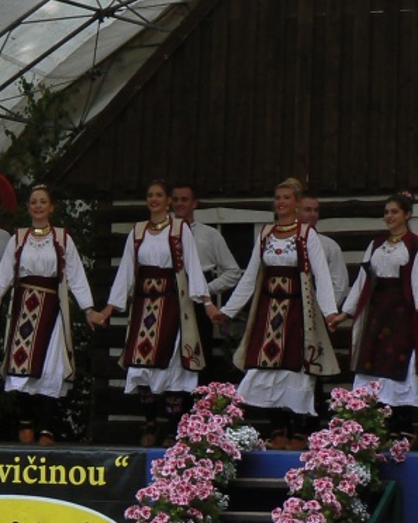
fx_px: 1626
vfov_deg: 18.3
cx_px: 177
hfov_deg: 14.6
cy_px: 261
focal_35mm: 105
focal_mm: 13.4
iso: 80
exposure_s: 1/125
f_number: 5.6
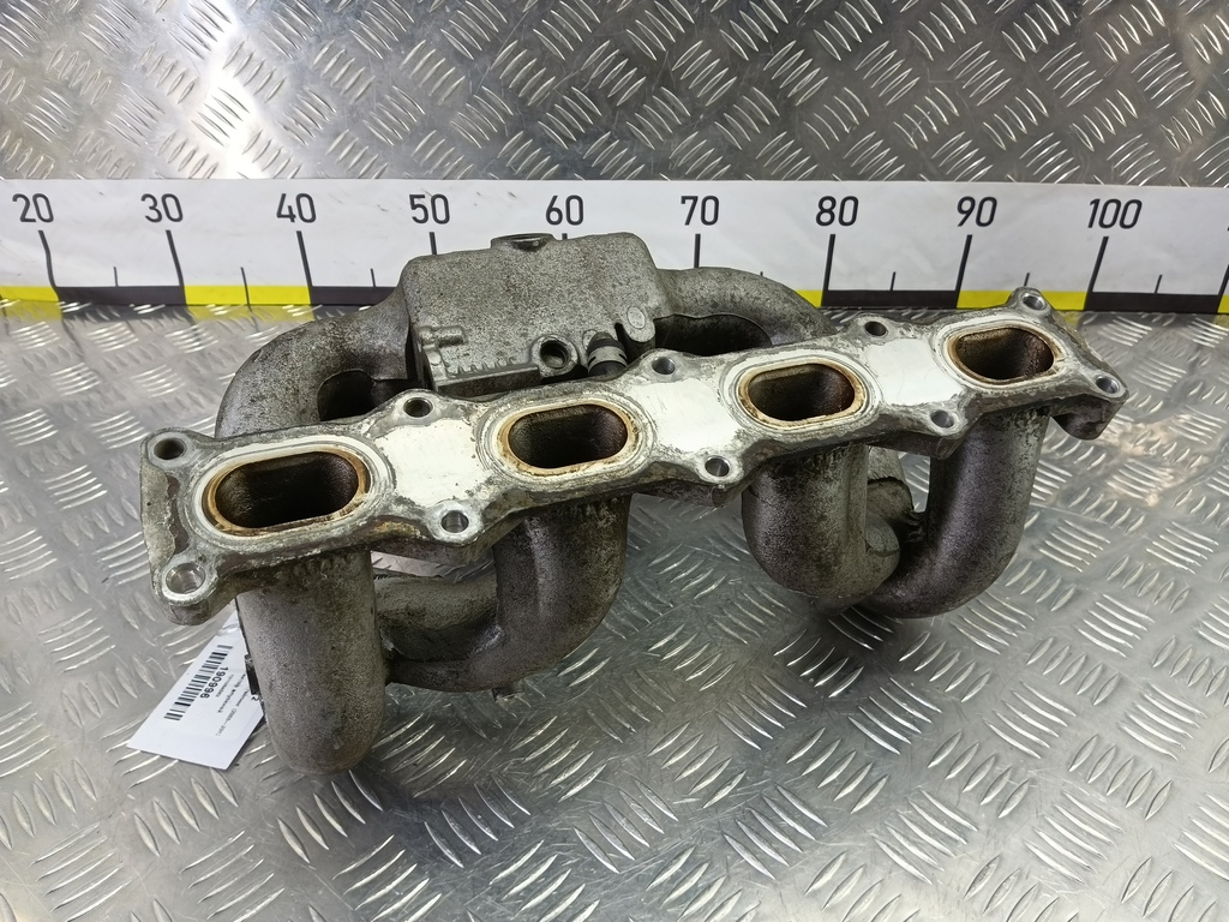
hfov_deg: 73.9
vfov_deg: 58.9
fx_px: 817
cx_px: 614
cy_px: 461
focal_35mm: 23
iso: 132
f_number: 1.6
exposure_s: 1/50
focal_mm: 4.11
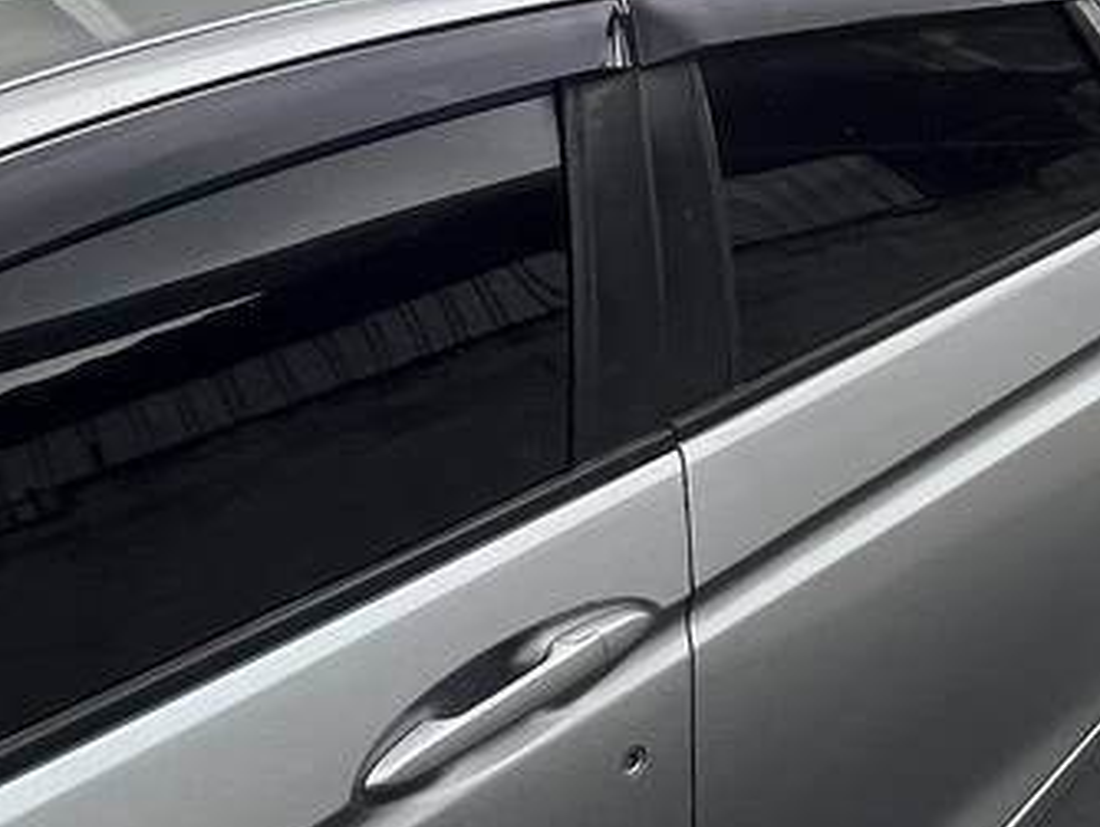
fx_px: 1781
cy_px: -320
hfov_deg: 23.0
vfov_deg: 22.6
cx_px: 1867
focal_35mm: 56
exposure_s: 1/313
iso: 32
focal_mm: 1.57
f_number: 1.8
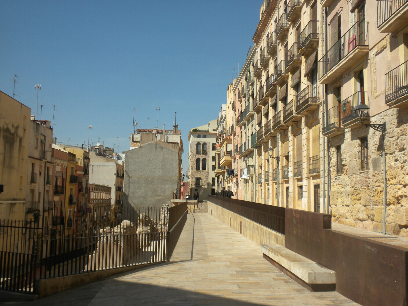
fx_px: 436
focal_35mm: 37
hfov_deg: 50.1
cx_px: 204
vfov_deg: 38.7
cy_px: 153
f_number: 10
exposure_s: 1/150
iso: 64
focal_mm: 6.6
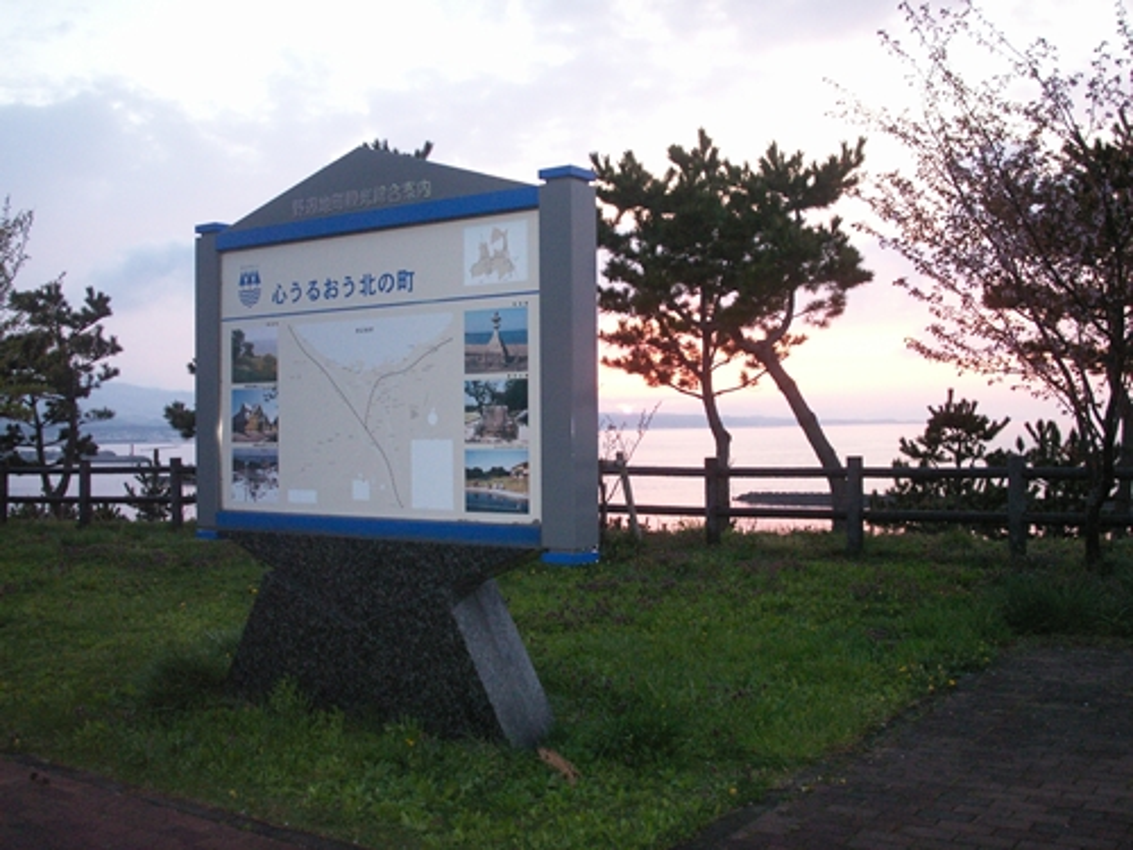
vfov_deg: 38.7
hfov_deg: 50.1
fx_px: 1211
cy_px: 425
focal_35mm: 37
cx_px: 566
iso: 160
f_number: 3.5
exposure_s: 1/40
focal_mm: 7.7
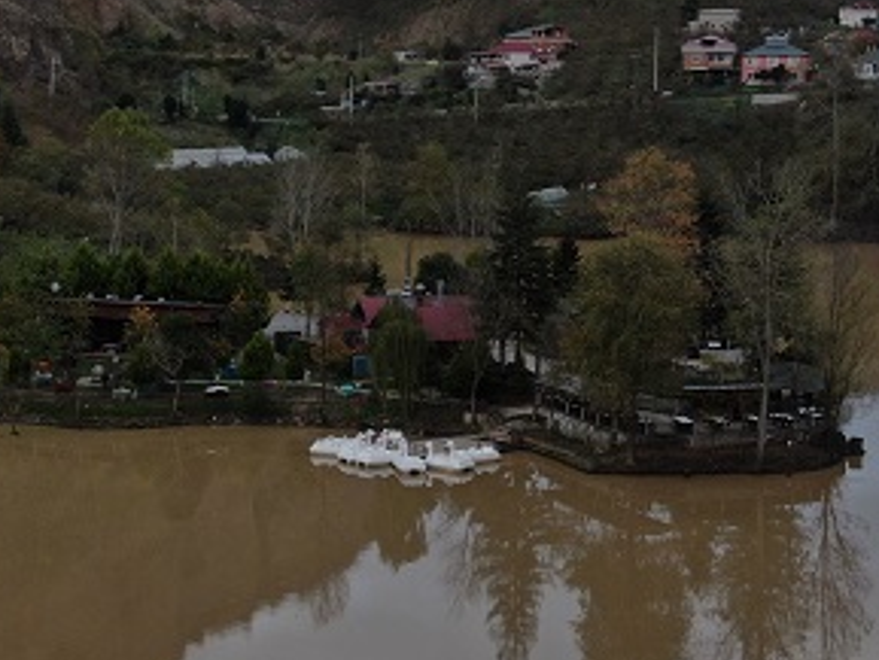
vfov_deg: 17.4
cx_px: 526
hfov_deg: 23.0
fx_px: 2159
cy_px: 344
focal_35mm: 85
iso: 100
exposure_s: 1/320
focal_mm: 7.07
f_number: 3.5
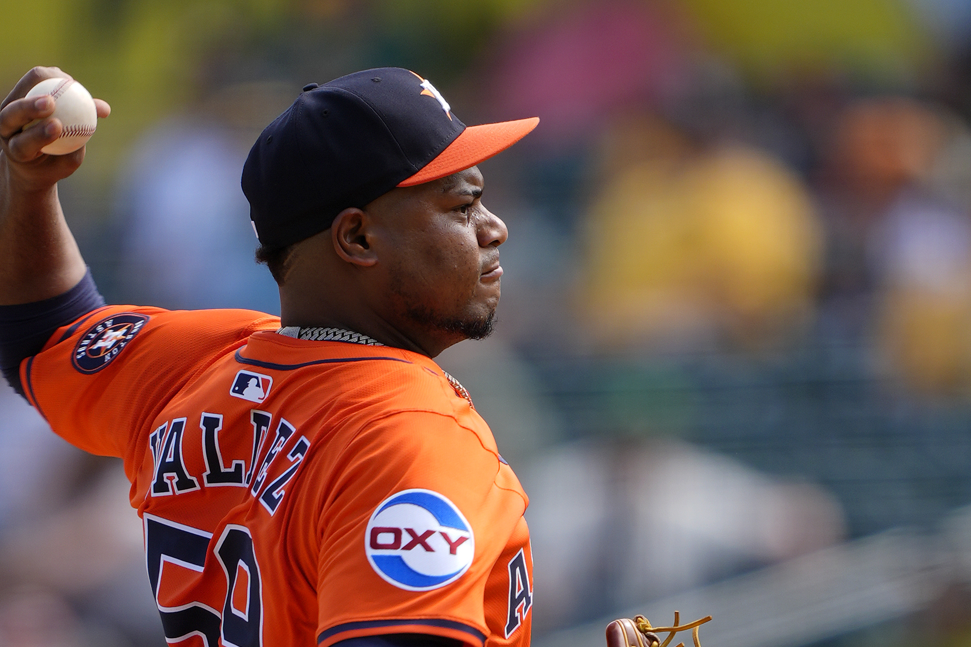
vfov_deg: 2.0
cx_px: 335
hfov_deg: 3.1
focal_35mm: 673
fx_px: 18150
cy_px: 508
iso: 200
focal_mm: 400
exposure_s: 1/2000
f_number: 2.8
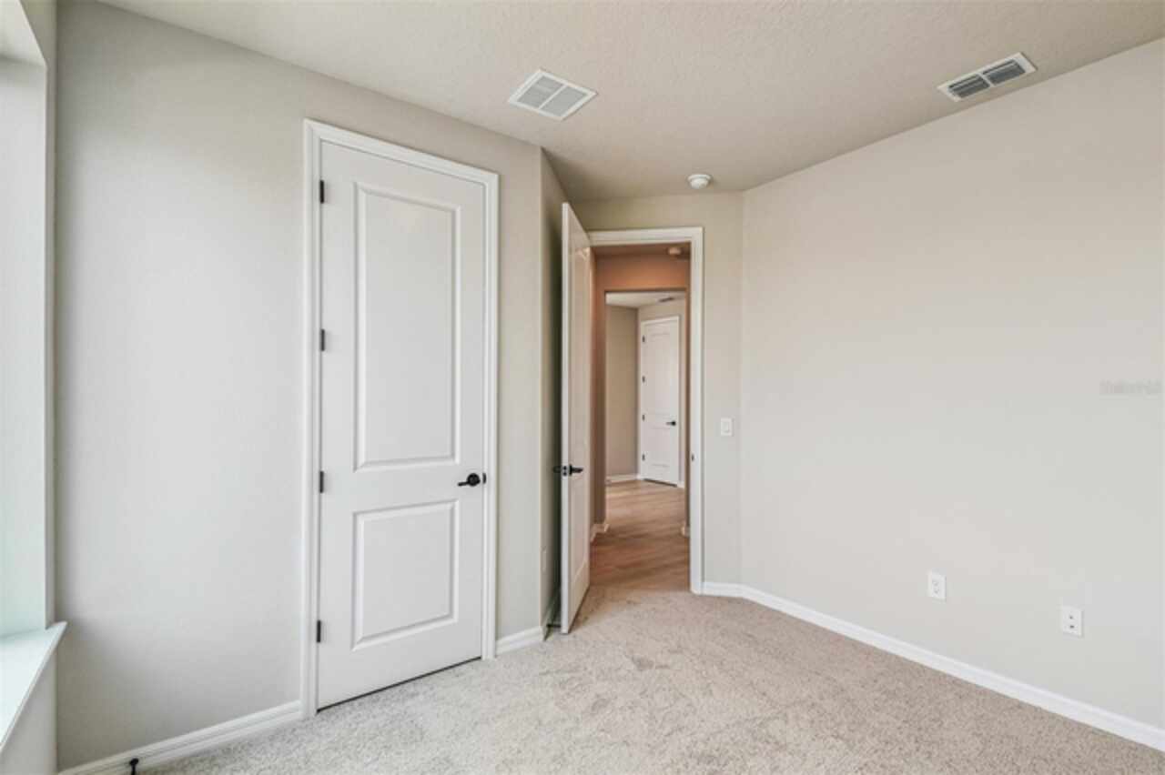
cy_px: 388
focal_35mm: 15
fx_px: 485
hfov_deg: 100.4
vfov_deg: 77.3
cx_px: 582
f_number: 7.1
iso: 100
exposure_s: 1/60
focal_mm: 10
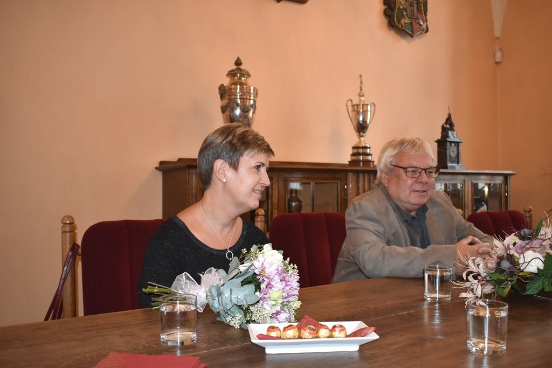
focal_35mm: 34
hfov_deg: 55.1
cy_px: 184
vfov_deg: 38.4
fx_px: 529
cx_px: 276
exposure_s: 1/60
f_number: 3.8
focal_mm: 23
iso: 800
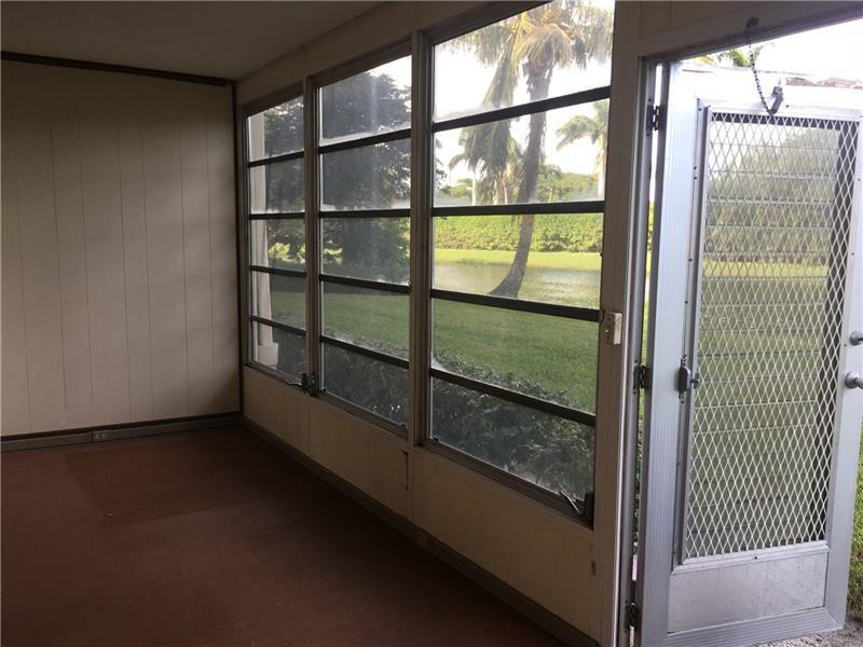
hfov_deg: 61.7
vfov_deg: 48.2
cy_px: 324
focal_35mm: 29
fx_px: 723
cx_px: 432
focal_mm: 4.15
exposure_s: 1/120
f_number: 2.2
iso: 25
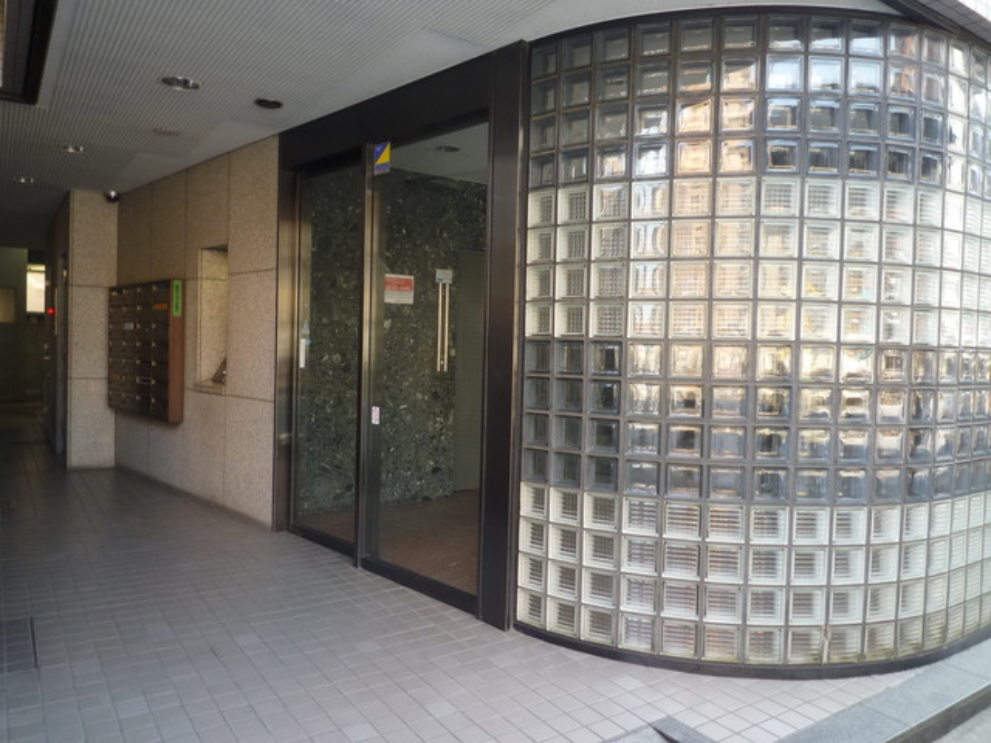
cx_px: 496
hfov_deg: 69.4
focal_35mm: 25
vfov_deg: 54.9
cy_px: 372
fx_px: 716
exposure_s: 1/30
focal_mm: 4.4
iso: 80
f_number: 2.8
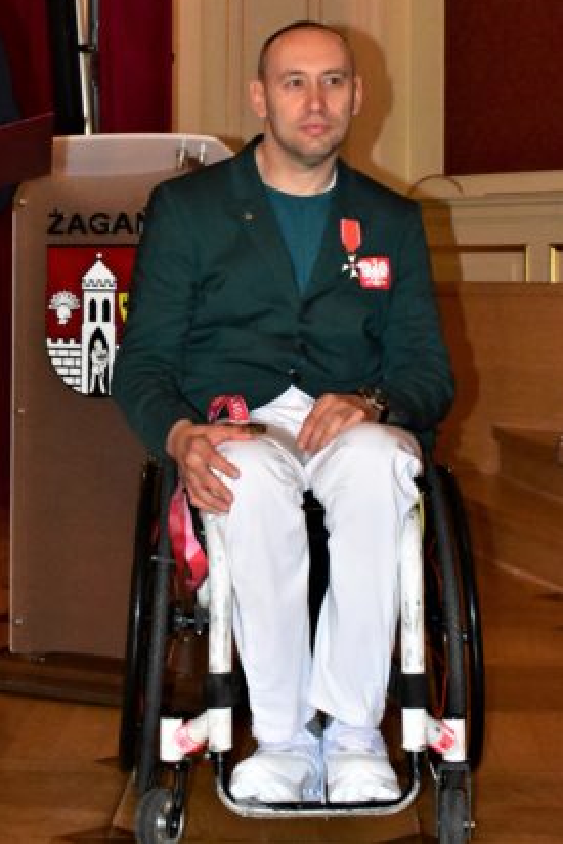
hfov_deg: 26.0
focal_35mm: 52
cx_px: 283
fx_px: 1219
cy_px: 416
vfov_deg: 38.2
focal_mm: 34
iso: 8000
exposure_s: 1/200
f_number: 8
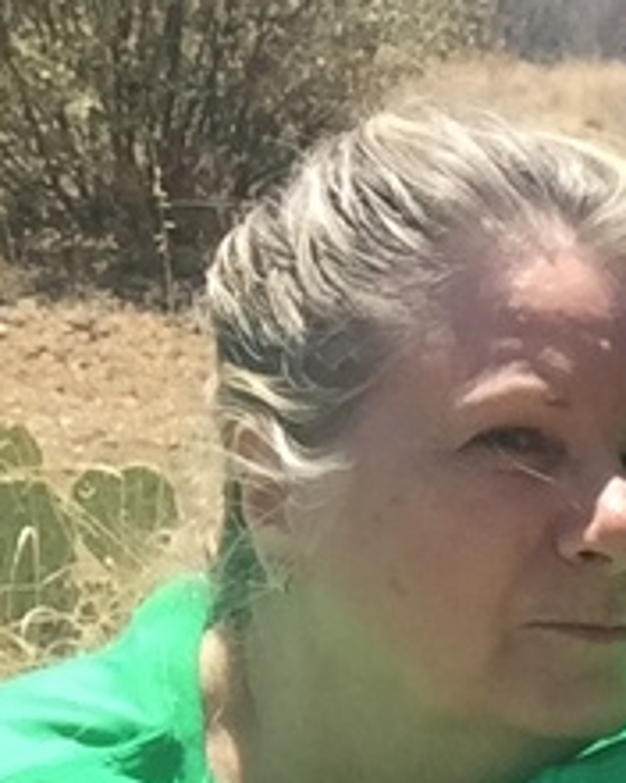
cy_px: 808
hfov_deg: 13.5
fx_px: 2293
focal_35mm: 99
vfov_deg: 18.8
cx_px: 1206
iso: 32
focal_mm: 2.65
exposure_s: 1/716
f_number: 2.2
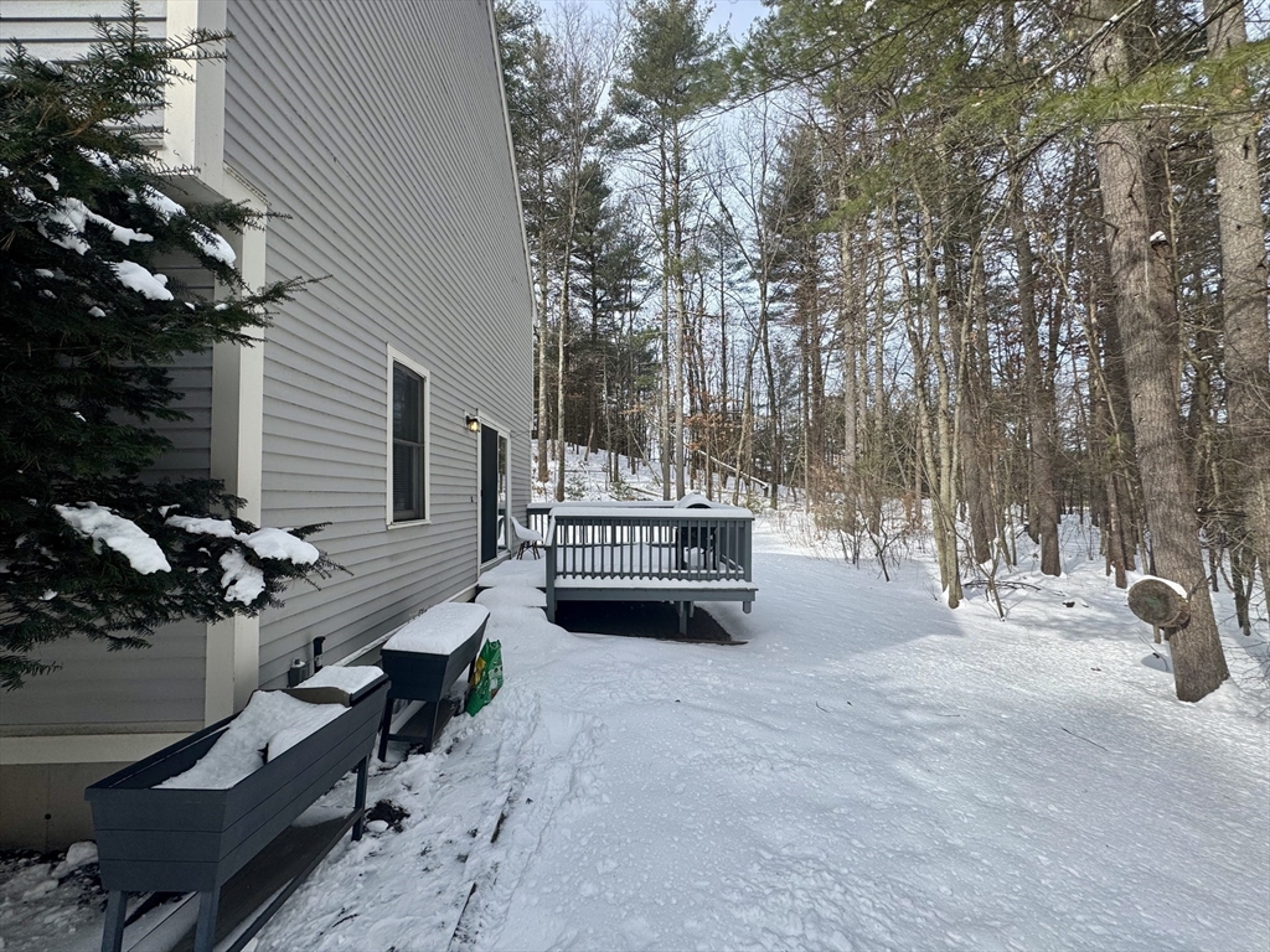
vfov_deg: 85.7
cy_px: 476
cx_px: 635
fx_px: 514
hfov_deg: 102.1
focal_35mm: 14
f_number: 2.2
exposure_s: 1/899
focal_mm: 2.22
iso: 40
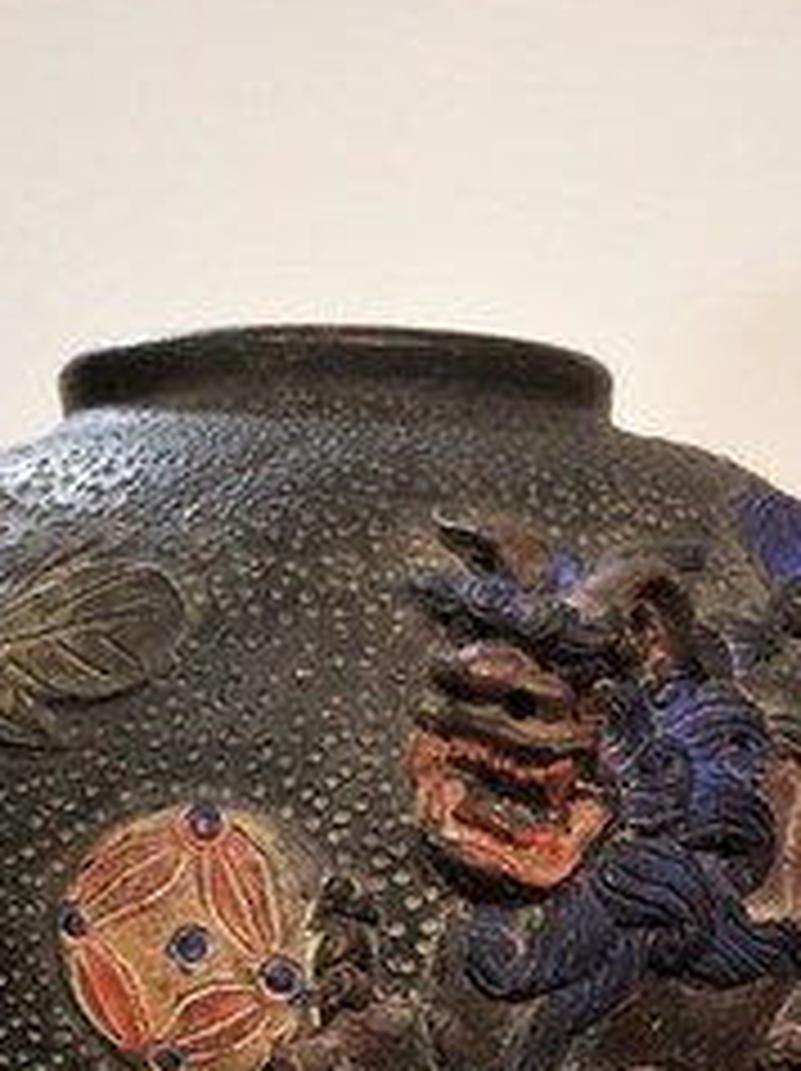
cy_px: 898
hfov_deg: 28.0
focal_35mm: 52
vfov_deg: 35.3
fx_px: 1607
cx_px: 346
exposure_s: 1/30
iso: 100
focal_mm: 4.15
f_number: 2.2
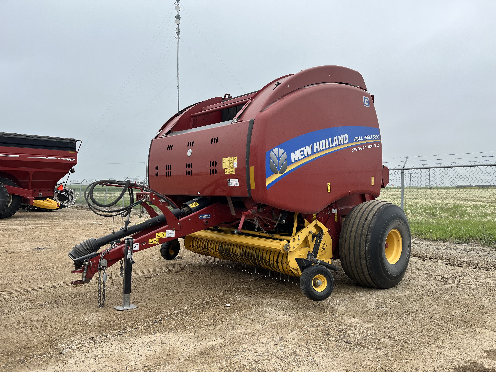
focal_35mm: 26
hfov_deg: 67.3
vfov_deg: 53.1
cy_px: 186
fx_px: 373
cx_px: 248
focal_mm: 5.1
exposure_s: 1/1802
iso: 50
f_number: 1.6
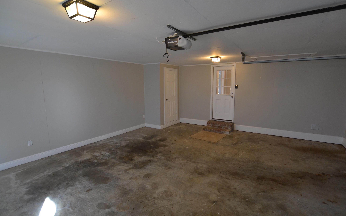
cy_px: 107
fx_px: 151
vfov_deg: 71.3
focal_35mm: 16
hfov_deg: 97.8
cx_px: 180
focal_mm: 10
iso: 400
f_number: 3.5
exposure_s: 1/60
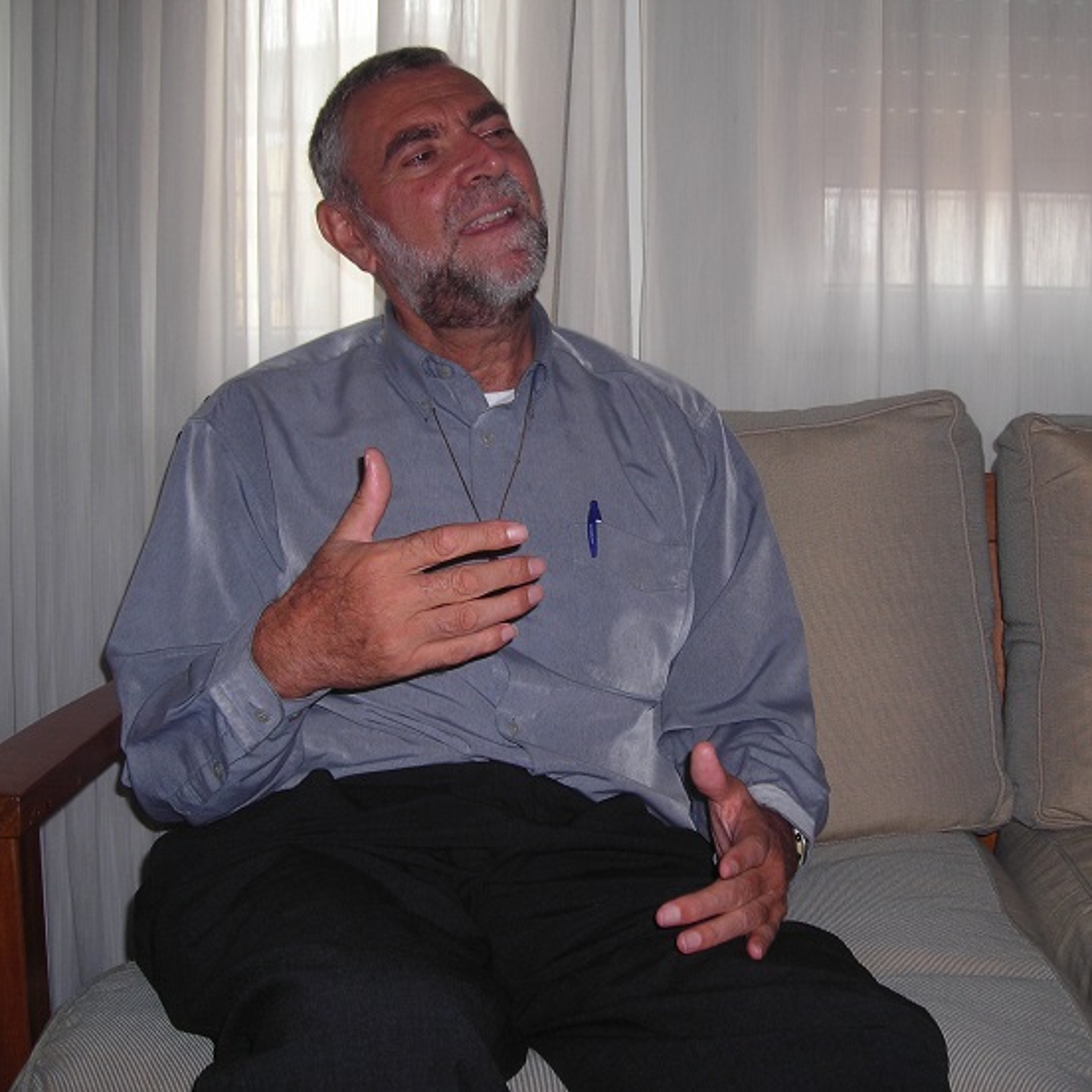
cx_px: 657
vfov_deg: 37.6
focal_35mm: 45
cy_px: 545
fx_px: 1606
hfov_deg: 37.4
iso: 50
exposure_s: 1/60.1
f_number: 3.2
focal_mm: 6.3
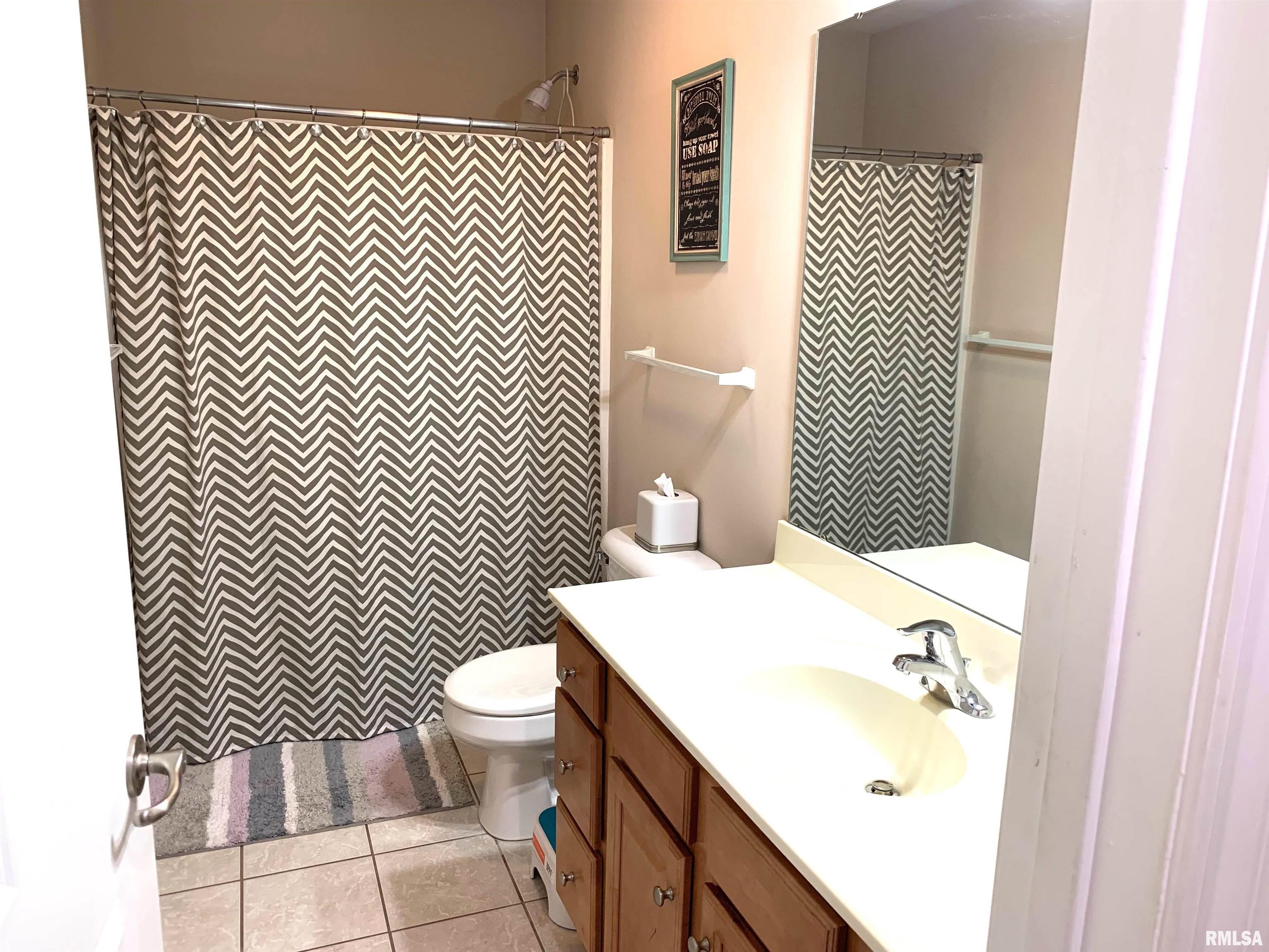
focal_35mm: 26
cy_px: 476
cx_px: 634
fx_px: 953
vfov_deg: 53.1
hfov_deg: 67.3
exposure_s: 1/60
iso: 80
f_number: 1.8
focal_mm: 4.25
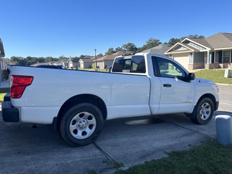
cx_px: 116
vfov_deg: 53.1
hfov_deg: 67.3
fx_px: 174
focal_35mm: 26
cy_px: 87
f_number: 1.5
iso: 50
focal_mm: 5.7
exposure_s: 1/2571
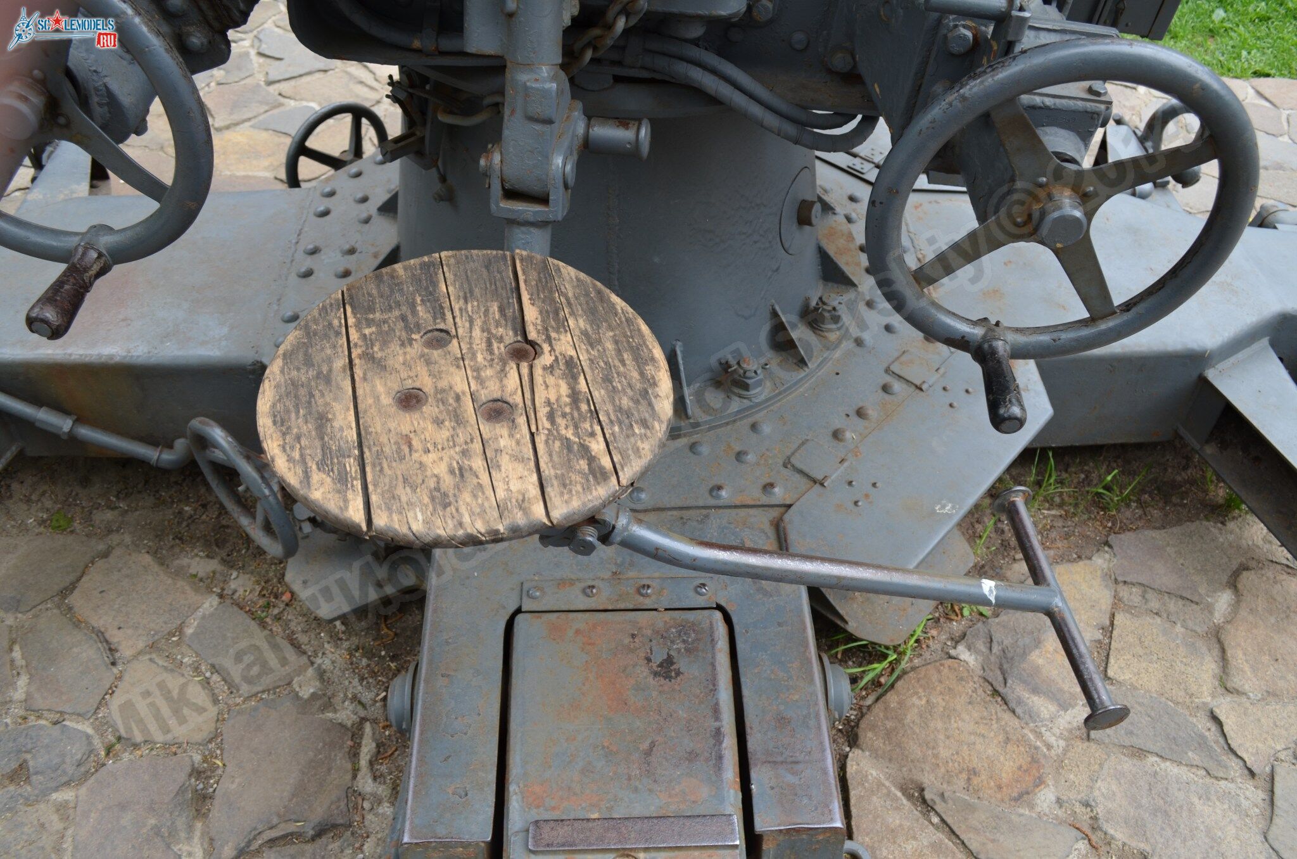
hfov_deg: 62.0
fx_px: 1078
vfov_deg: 43.4
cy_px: 430
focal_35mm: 30
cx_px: 648
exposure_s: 1/160
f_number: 5.6
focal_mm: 20
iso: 200
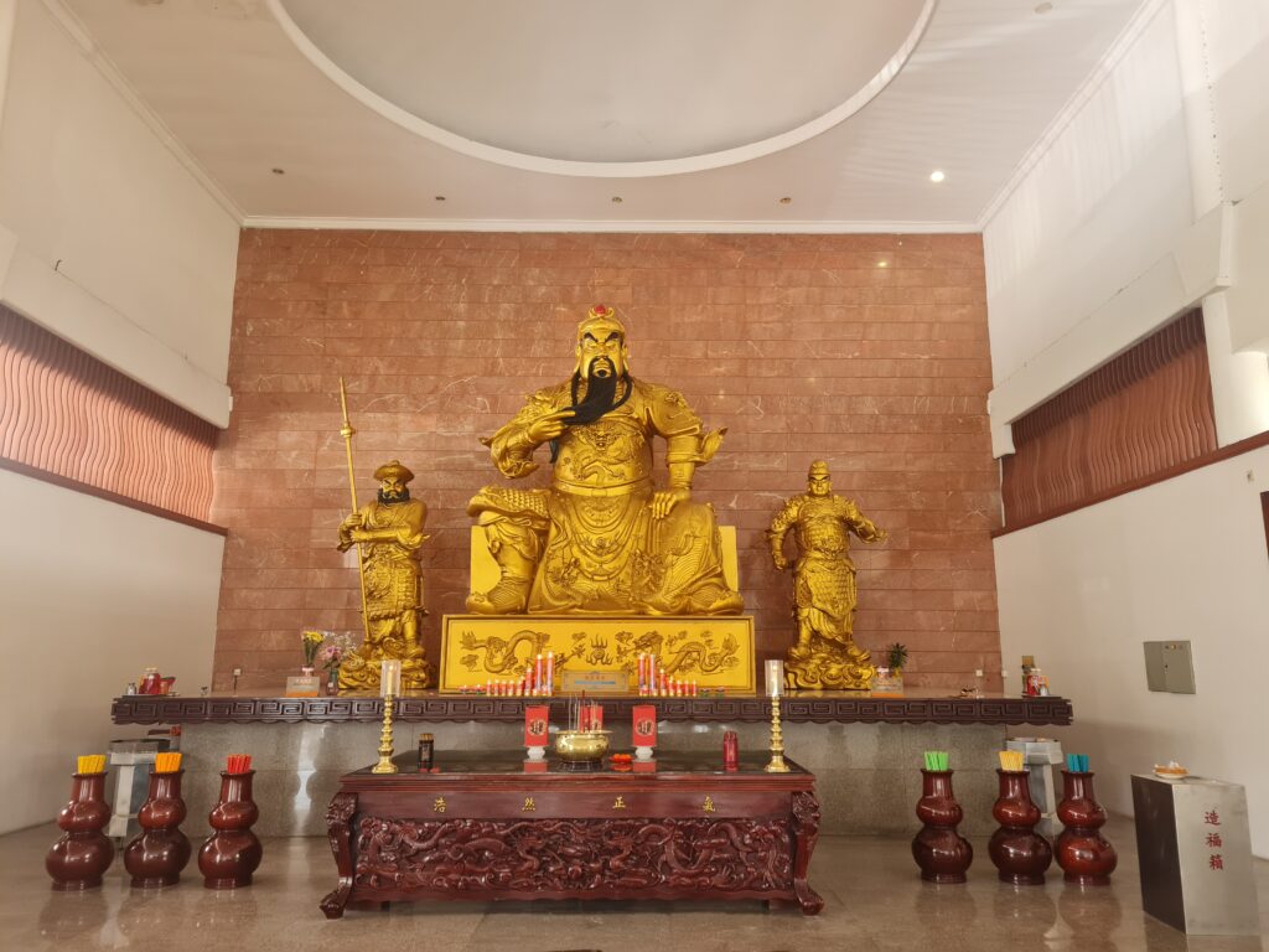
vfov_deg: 53.1
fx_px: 953
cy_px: 476
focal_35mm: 26
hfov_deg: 67.3
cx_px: 634
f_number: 1.8
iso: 200
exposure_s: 1/100
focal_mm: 5.4
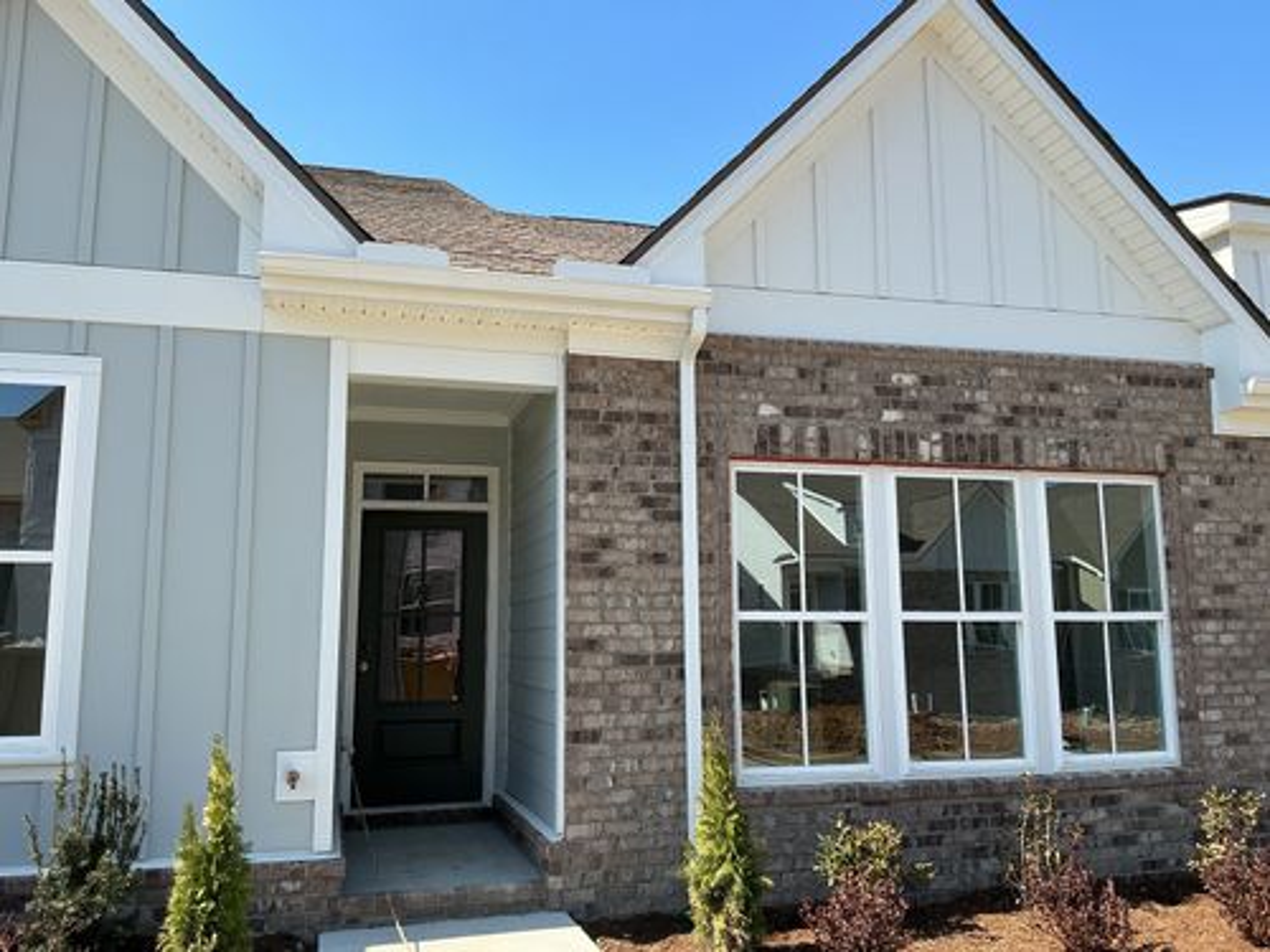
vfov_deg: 48.2
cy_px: 476
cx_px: 635
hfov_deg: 61.7
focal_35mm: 29
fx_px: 1064
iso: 25
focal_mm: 3
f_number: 1.8
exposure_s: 1/962
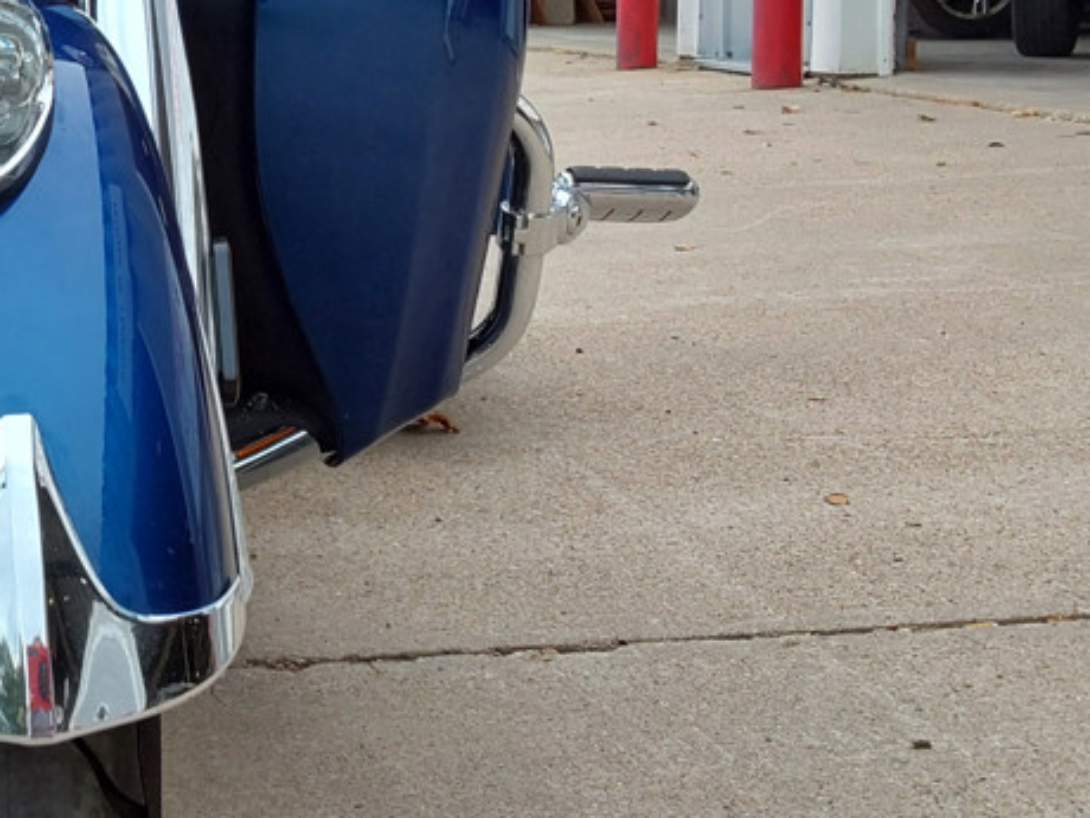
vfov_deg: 22.3
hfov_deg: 27.9
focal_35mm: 65
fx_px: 2047
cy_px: 185
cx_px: -18
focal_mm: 2.91
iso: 50
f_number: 1.9
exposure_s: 1/880
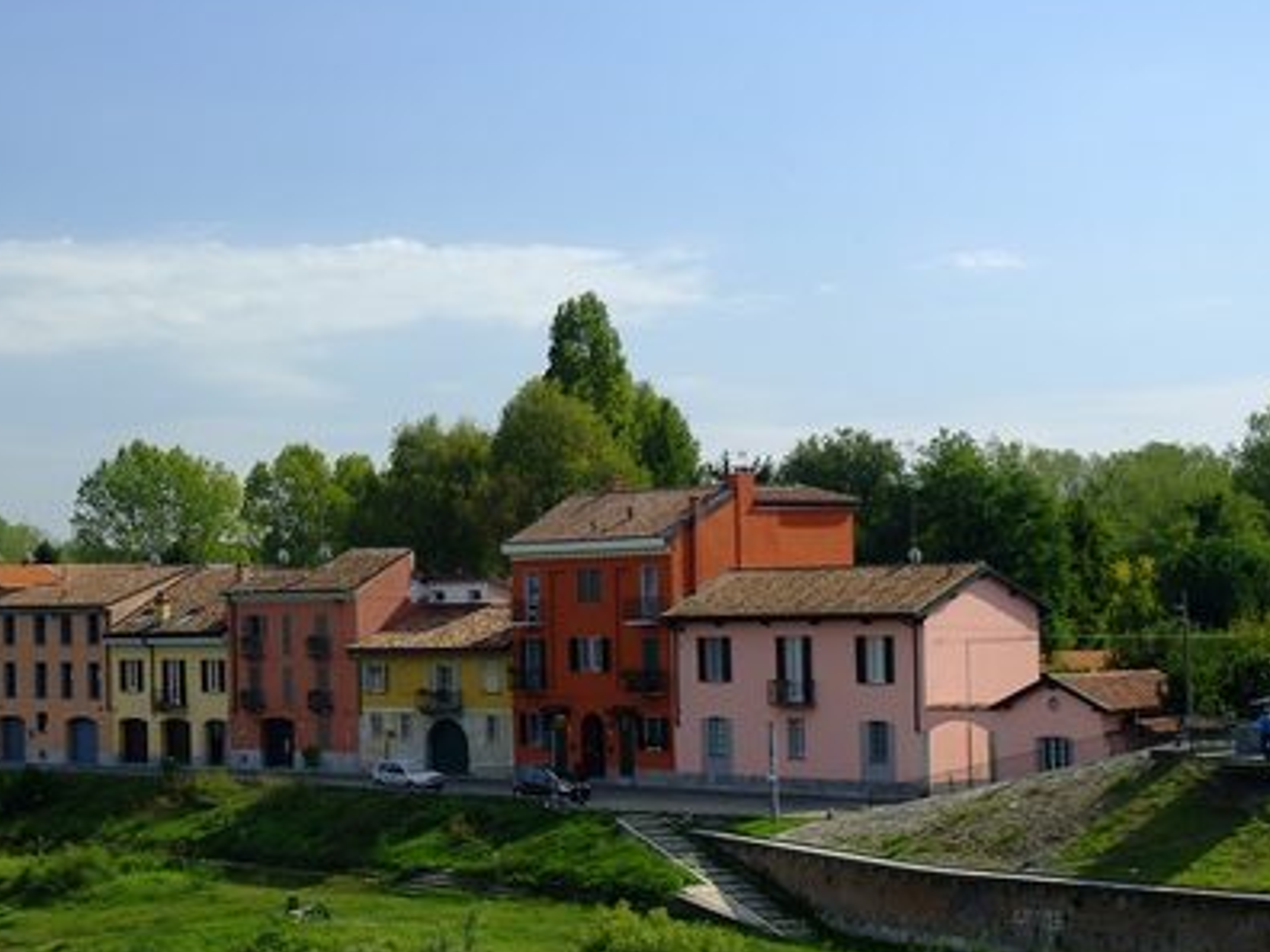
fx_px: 3045
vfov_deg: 17.8
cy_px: 502
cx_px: 398
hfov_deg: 23.4
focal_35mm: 83
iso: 100
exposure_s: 1/160
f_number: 6.3
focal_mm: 38
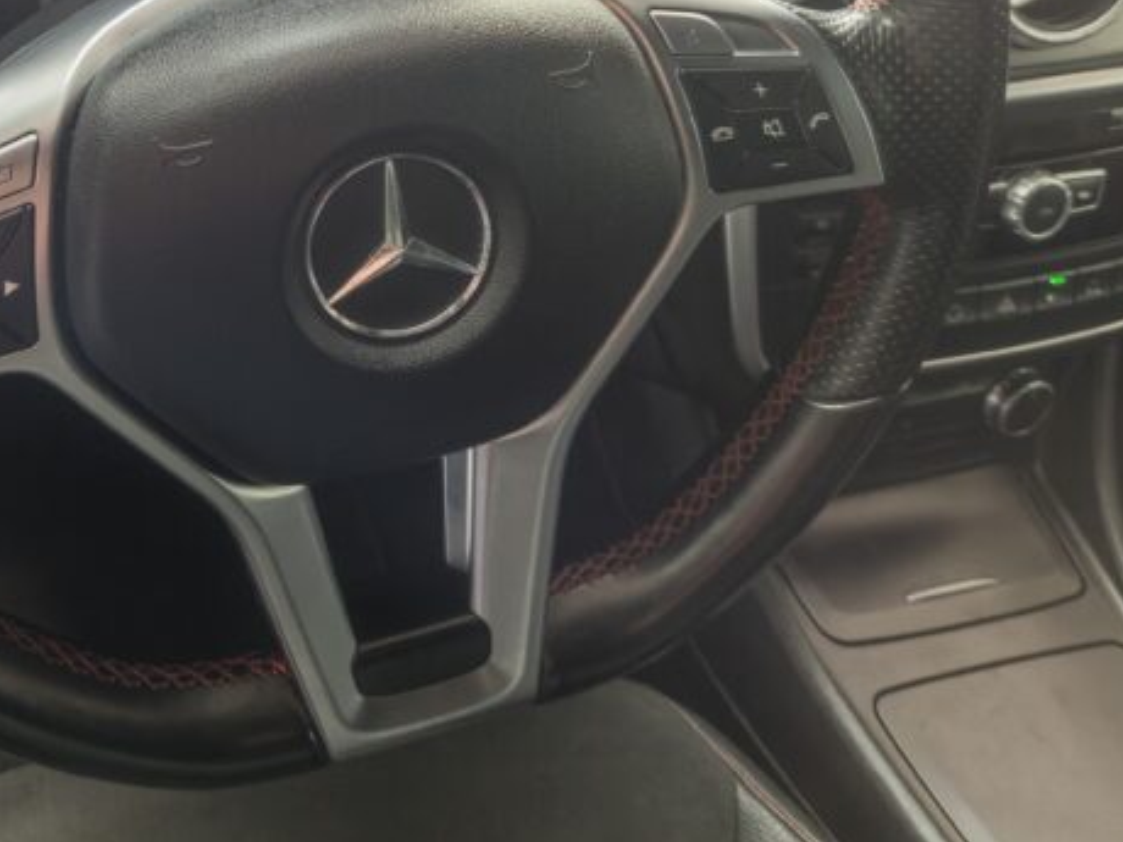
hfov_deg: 44.4
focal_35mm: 40
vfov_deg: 34.4
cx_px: 212
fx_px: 1298
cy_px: 117
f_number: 1.62
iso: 1600
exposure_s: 1/50
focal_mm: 6.55
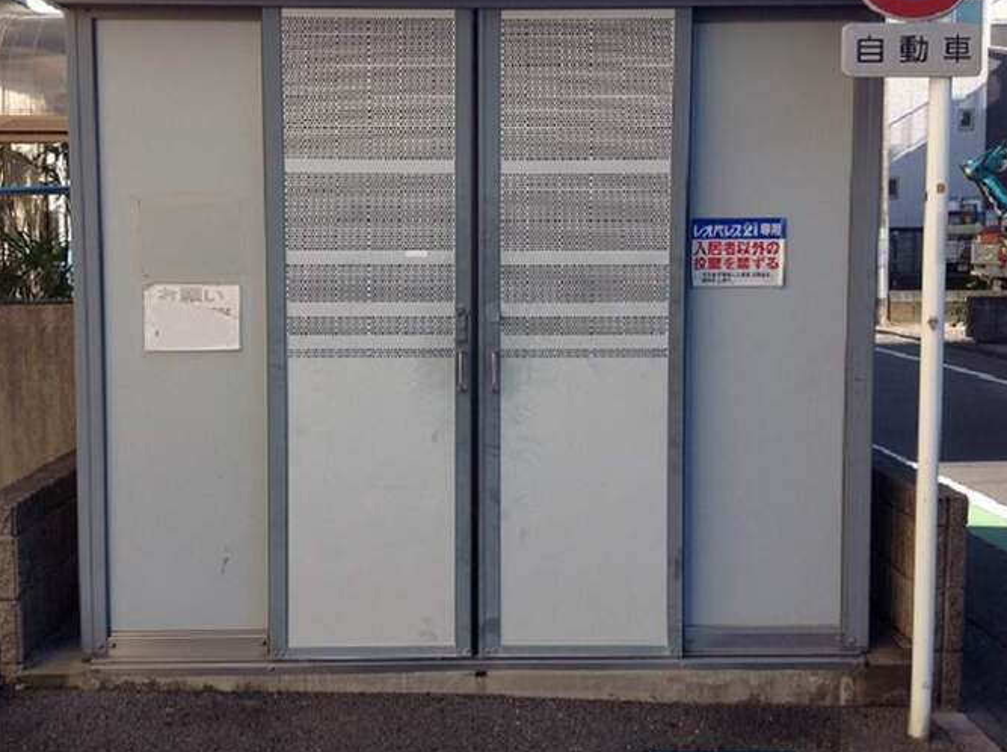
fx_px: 1220
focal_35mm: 42
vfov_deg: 34.2
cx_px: 480
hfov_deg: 44.8
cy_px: 314
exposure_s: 1/560
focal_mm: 4.28
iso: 50
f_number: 2.4
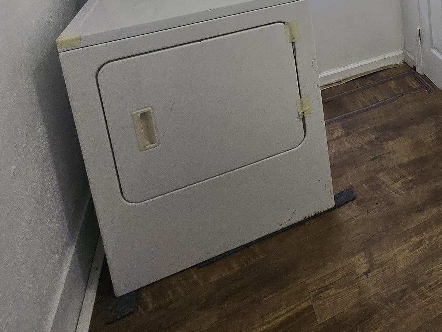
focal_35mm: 33
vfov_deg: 33.3
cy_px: -85
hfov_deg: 49.1
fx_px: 421
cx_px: 401
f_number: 2.2
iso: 80
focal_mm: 1.7
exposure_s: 1/60
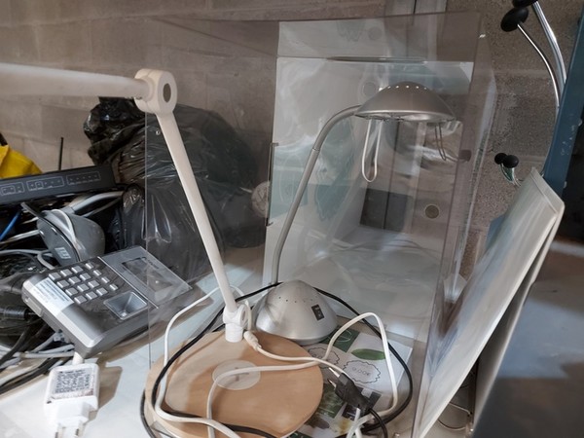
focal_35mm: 24
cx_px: 292
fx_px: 405
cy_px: 219
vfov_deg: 56.8
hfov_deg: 71.6
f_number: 1.8
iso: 500
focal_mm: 5.23
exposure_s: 1/25
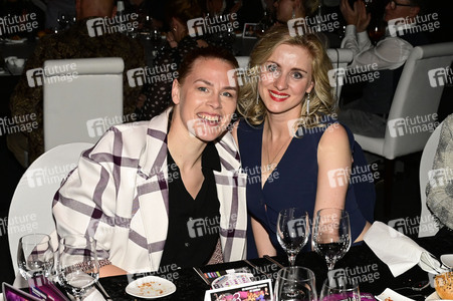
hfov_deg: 42.8
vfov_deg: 29.2
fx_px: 578
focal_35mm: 46
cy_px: 150
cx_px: 226
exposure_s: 1/200
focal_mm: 46
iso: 4000
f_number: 8
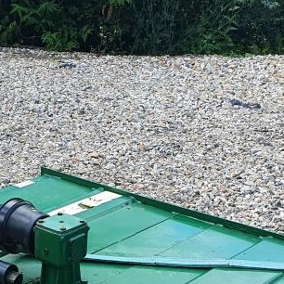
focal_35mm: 77
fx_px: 715
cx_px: 70
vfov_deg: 20.9
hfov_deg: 22.3
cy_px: 345
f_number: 2.4
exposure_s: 1/346
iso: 50
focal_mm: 4.32
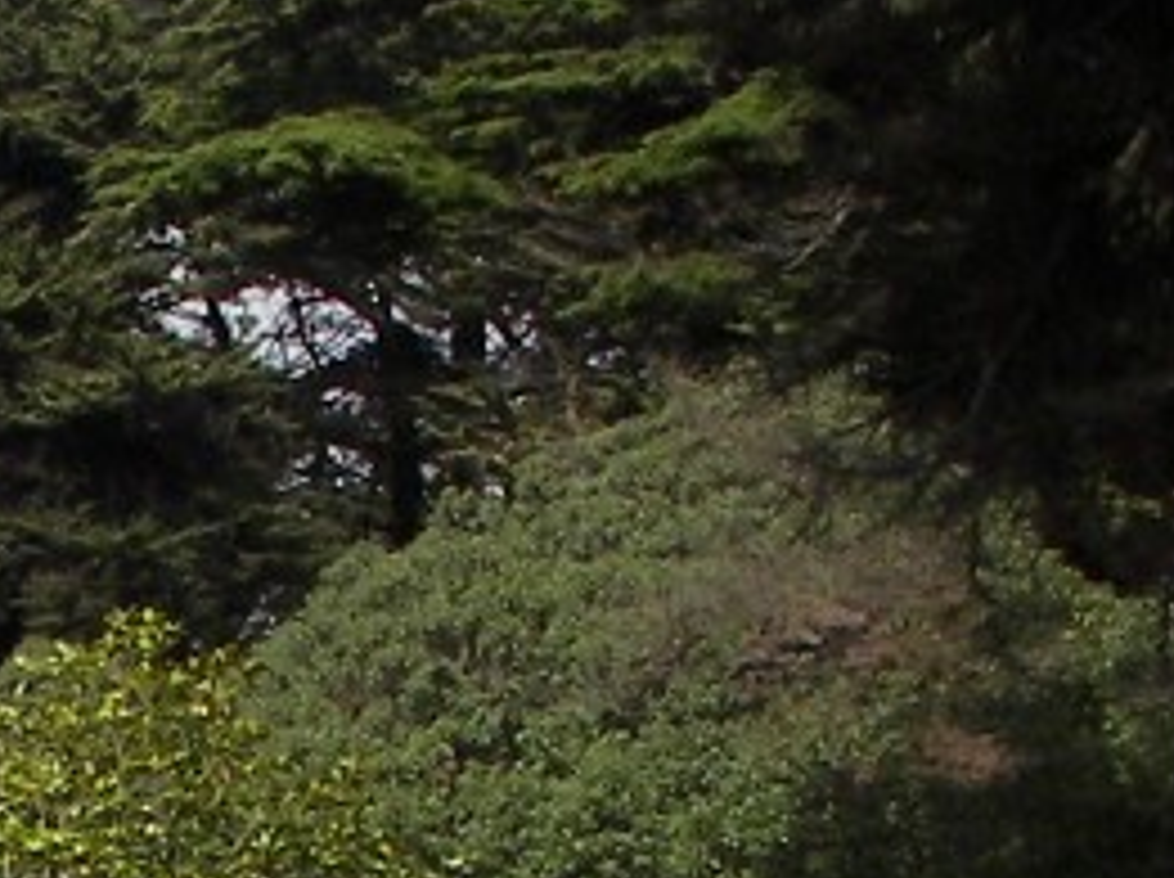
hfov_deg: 9.8
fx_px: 6740
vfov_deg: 7.4
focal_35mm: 199
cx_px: -193
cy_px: 910
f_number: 4
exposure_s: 1/640
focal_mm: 6
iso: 64
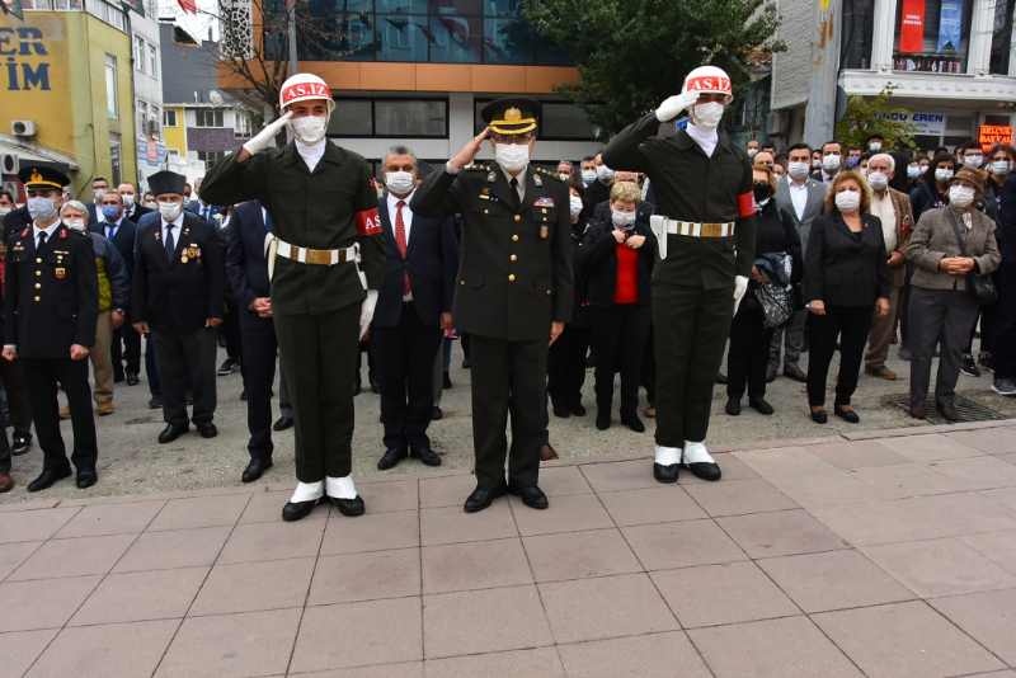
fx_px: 762
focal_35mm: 27
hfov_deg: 67.4
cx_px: 508
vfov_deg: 48.0
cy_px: 339
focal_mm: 18
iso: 640
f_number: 8
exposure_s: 1/60
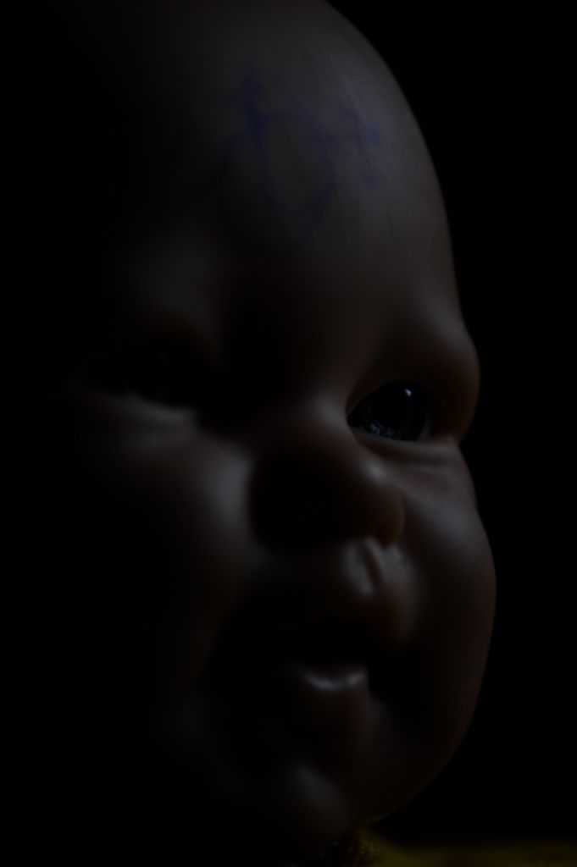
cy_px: 434
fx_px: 7585
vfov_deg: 6.5
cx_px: 288
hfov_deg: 4.4
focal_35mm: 315
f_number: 4
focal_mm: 210
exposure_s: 1/50
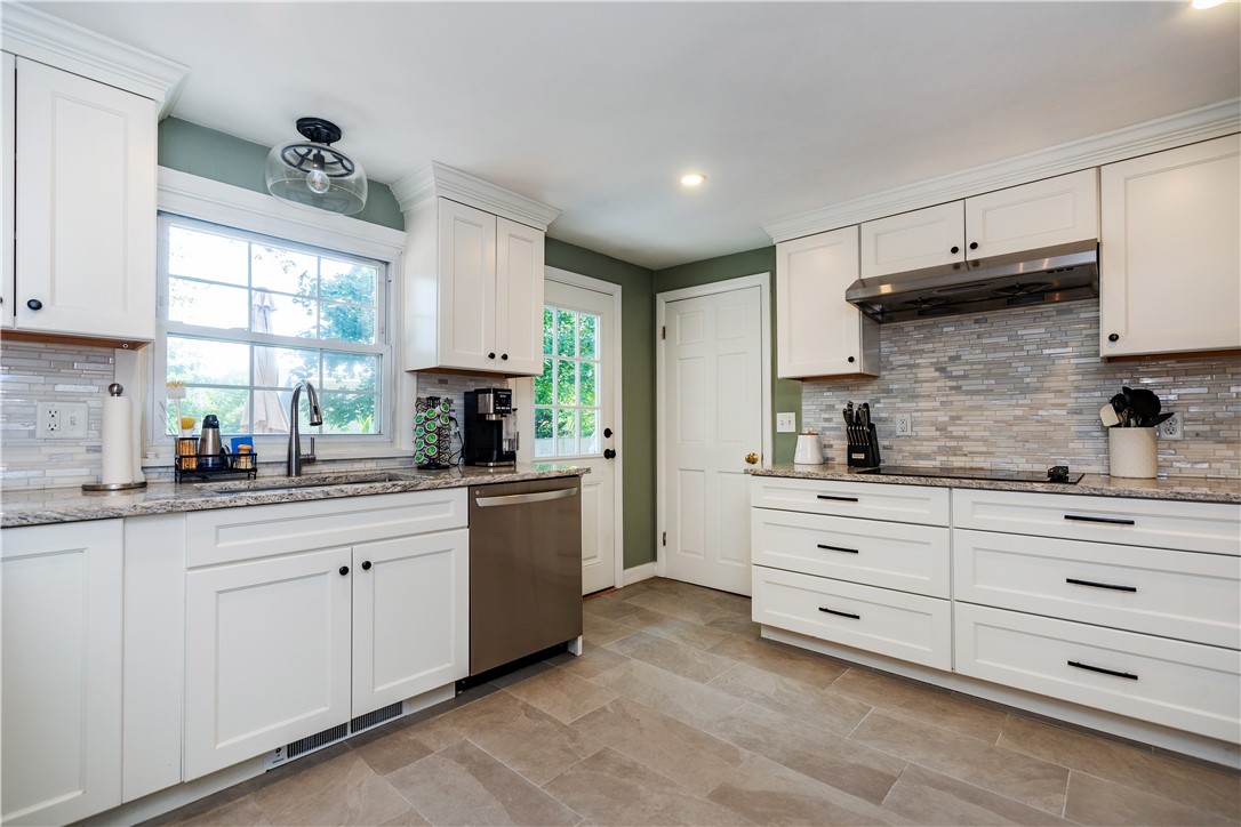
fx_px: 552
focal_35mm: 16
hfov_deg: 96.7
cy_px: 414
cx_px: 620
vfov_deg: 73.7
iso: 100
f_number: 6.3
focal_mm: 16
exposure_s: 1/8
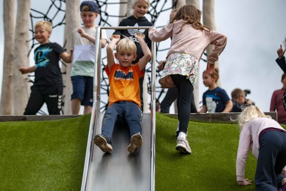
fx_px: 1081
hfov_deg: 15.1
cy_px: 109
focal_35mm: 136
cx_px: 107
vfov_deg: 10.1
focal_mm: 102
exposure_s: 1/3200
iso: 250
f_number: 2.8
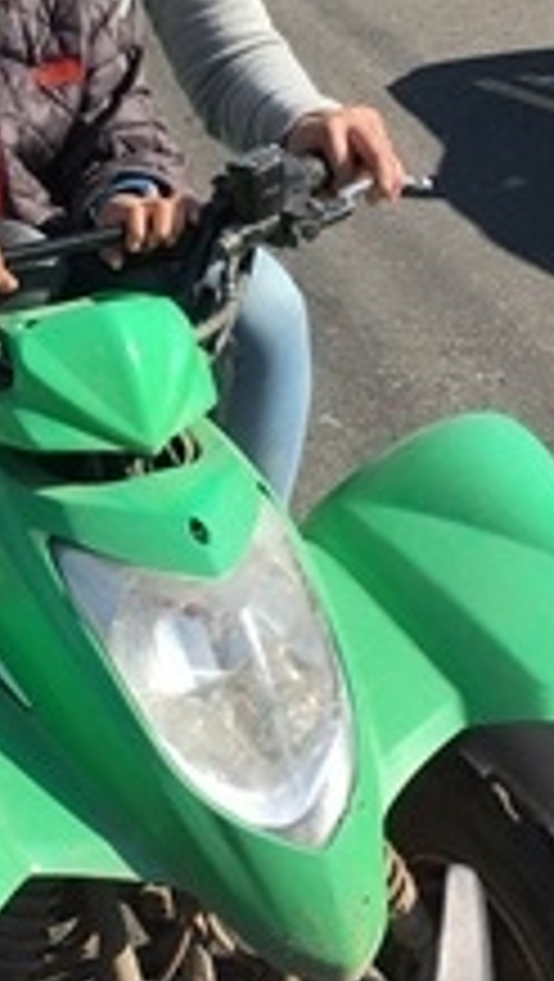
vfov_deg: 35.7
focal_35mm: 58
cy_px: 351
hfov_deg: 20.6
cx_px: 122
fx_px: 1511
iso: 25
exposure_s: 1/1183
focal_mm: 4.15
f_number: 2.2
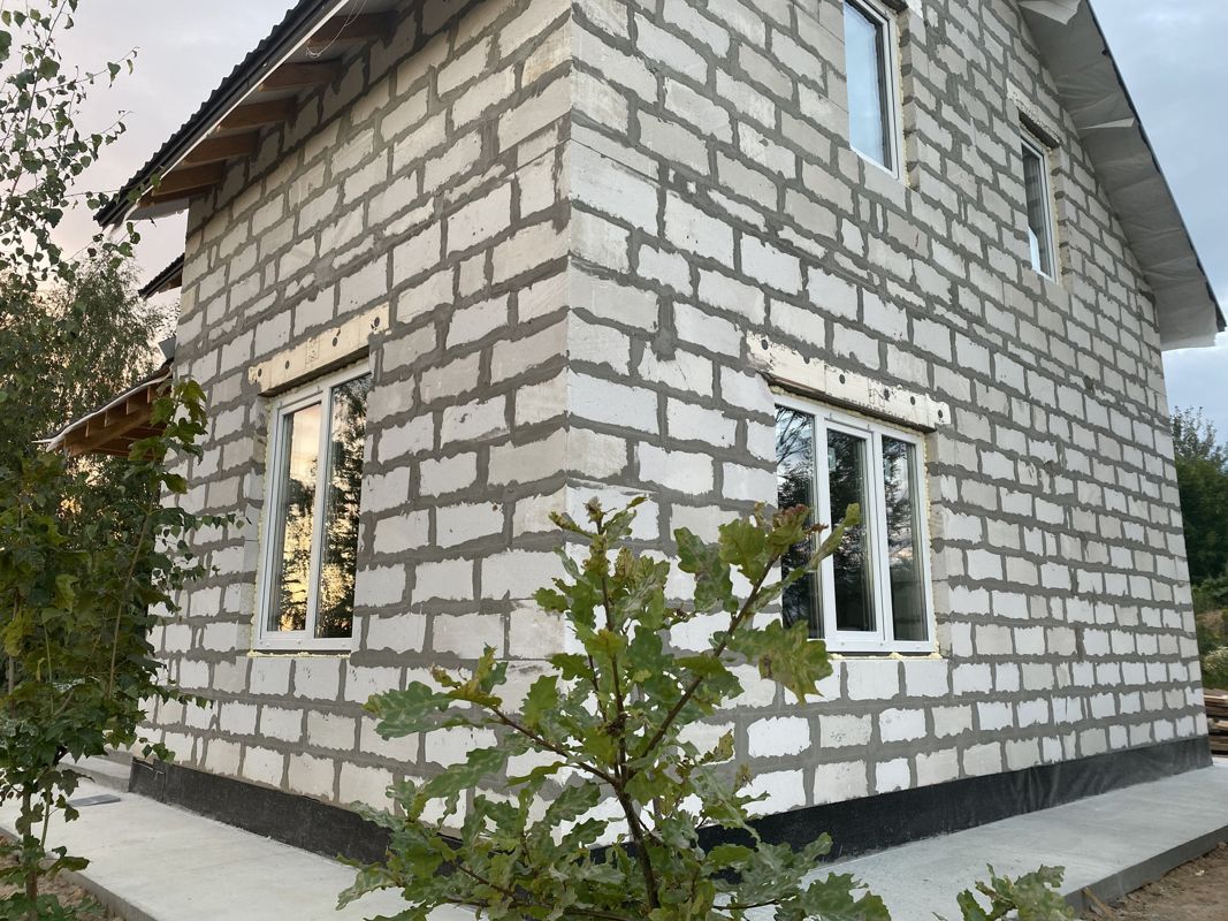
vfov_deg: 53.1
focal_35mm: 26
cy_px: 460
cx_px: 614
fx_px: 922
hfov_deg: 67.3
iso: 64
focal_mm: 4.25
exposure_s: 1/122
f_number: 1.8
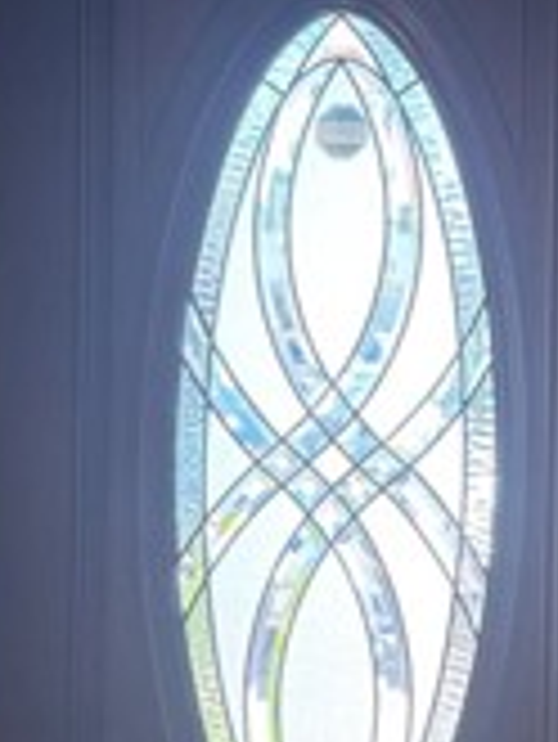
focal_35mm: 93
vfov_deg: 21.1
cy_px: 346
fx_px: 1996
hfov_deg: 15.6
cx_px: 580
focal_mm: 6.76
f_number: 1.78
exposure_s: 1/120
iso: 160
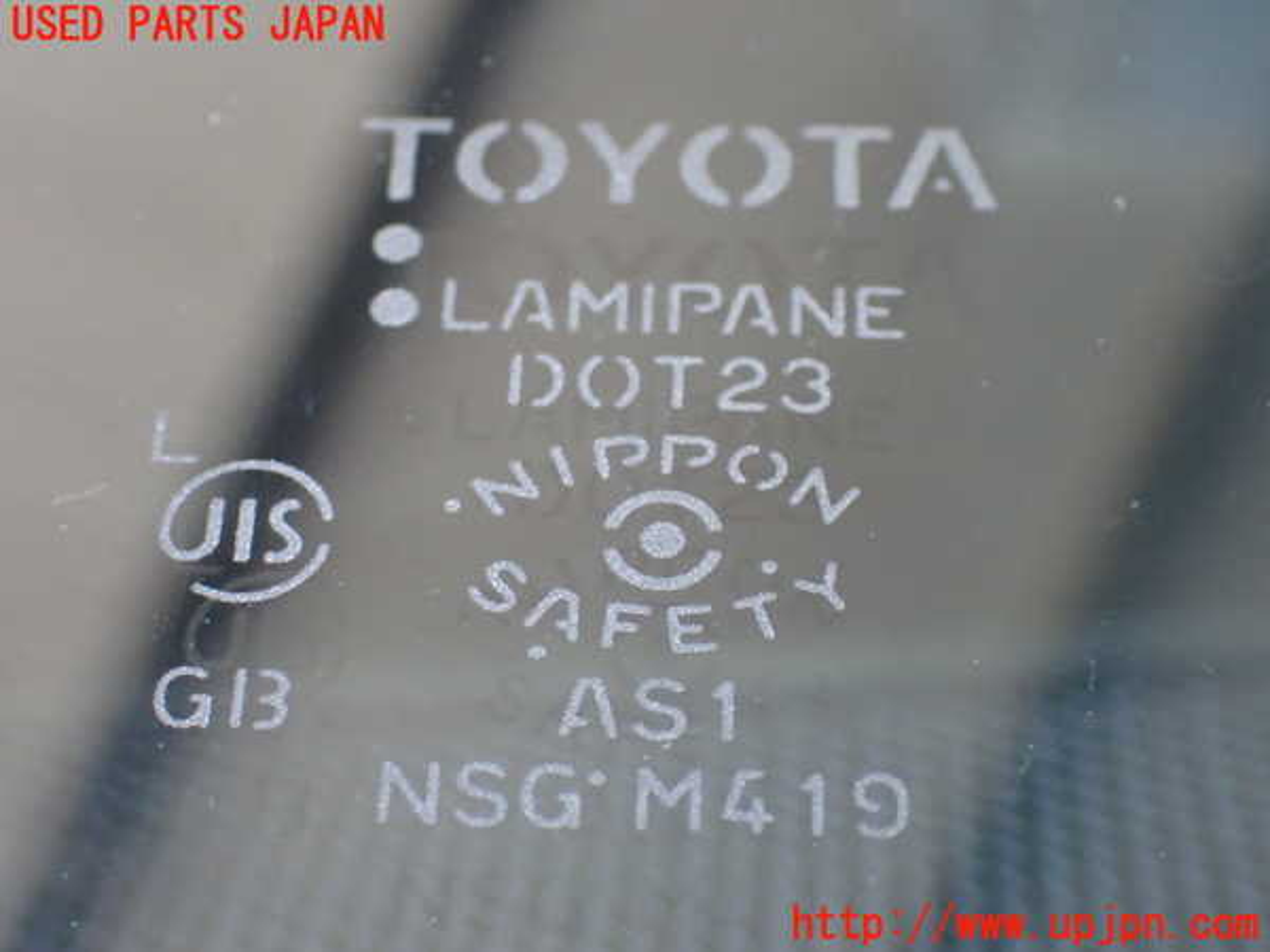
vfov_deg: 18.0
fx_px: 3008
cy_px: 476
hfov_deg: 23.8
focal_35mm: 82
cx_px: 635
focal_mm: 14.62
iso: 1000
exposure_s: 1/80
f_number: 4.3
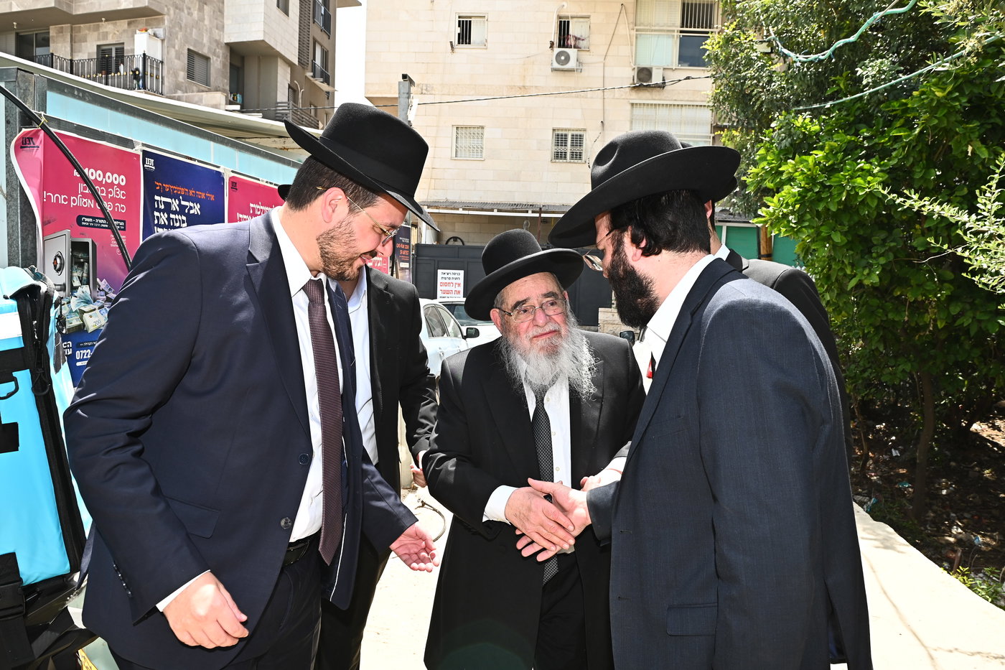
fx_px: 670
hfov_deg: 73.8
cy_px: 335
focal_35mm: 24
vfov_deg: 53.1
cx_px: 502
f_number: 9
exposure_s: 1/200
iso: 320
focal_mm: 24
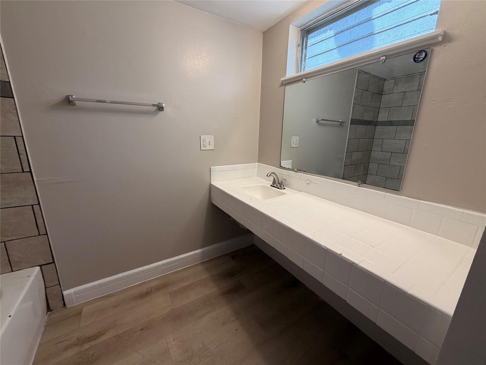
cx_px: 243
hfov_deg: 102.1
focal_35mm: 14
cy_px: 182
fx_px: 197
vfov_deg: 85.7
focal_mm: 2.22
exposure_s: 1/120
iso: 200
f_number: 2.2
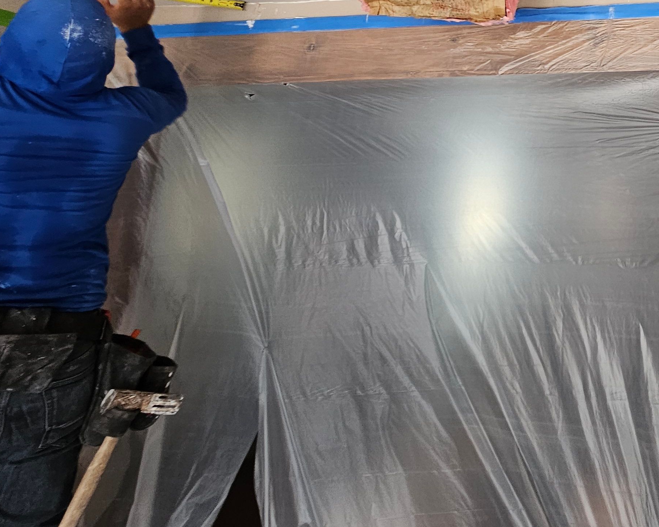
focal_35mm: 28
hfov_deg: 50.7
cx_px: 654
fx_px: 546
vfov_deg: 46.7
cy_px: 57
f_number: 2.2
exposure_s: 1/60
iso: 100
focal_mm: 2.2
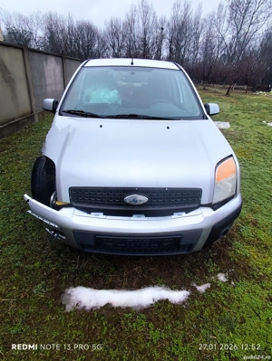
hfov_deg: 68.8
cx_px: 136
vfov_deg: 84.6
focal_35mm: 19
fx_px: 199
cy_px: 180
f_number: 2.2
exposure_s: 1/329
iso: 50
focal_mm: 1.65
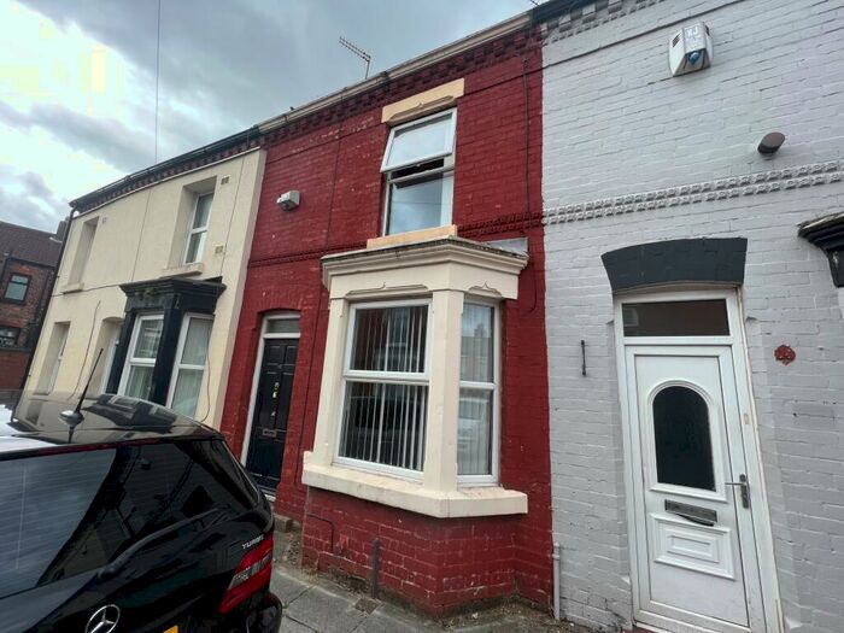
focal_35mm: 13
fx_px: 317
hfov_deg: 106.2
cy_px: 316
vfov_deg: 89.9
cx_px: 422
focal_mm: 1.57
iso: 32
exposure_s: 1/645
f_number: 1.8
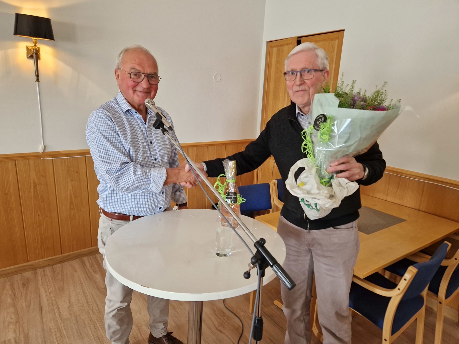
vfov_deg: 58.9
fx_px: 305
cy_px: 172
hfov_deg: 73.9
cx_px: 230
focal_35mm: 23
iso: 400
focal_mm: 5.4
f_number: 1.8
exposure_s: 1/100
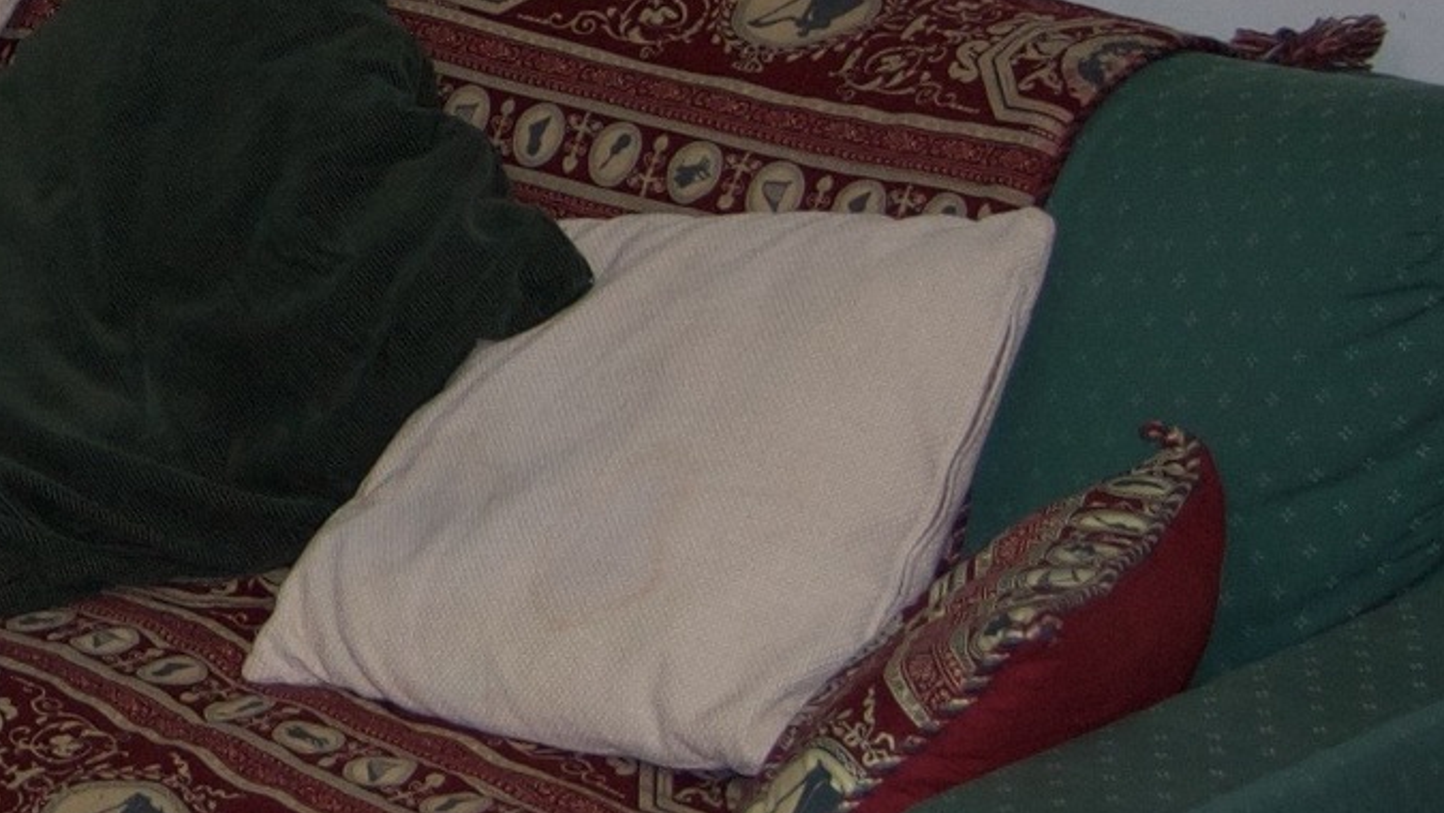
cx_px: -627
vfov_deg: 10.1
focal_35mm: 119
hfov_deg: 16.6
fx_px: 4557
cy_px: -139
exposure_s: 1/60
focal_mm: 20
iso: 400
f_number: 3.8
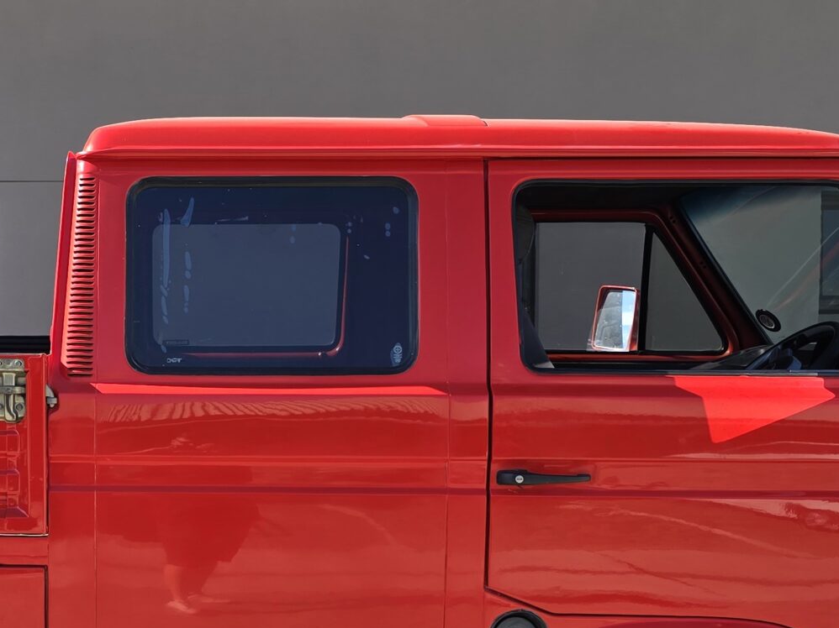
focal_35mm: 59
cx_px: 175
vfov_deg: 24.3
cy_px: 531
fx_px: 1430
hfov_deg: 31.9
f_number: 1.7
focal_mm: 6.3
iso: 12
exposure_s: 1/401
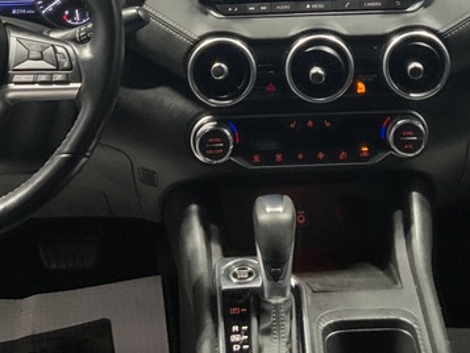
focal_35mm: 78
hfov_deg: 25.0
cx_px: 287
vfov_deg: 17.8
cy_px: -95
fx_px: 1059
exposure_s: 1/60
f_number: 1.8
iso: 100
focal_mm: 3
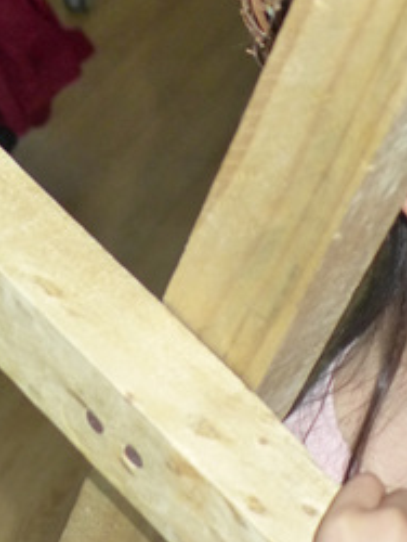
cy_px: 80
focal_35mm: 128
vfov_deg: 15.3
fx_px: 2003
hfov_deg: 11.4
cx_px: 463
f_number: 1.9
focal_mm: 9.8
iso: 500
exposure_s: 1/250
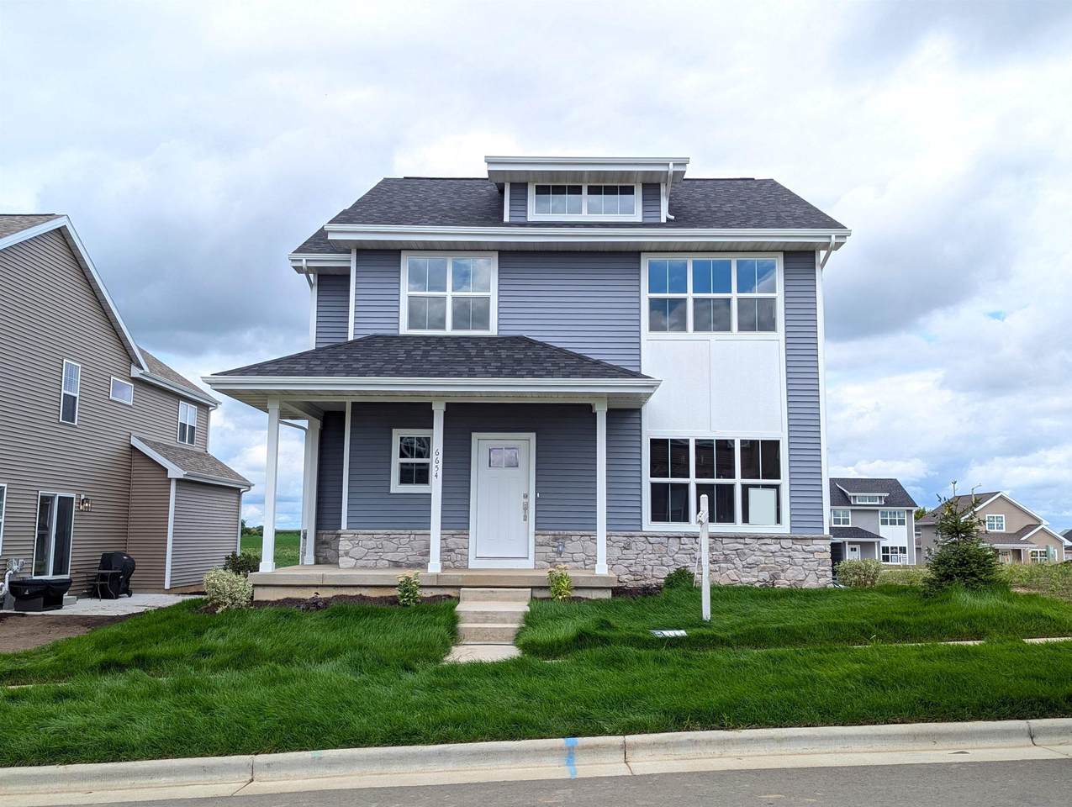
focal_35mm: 24
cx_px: 536
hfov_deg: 71.5
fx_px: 744
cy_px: 404
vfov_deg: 56.9
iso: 43
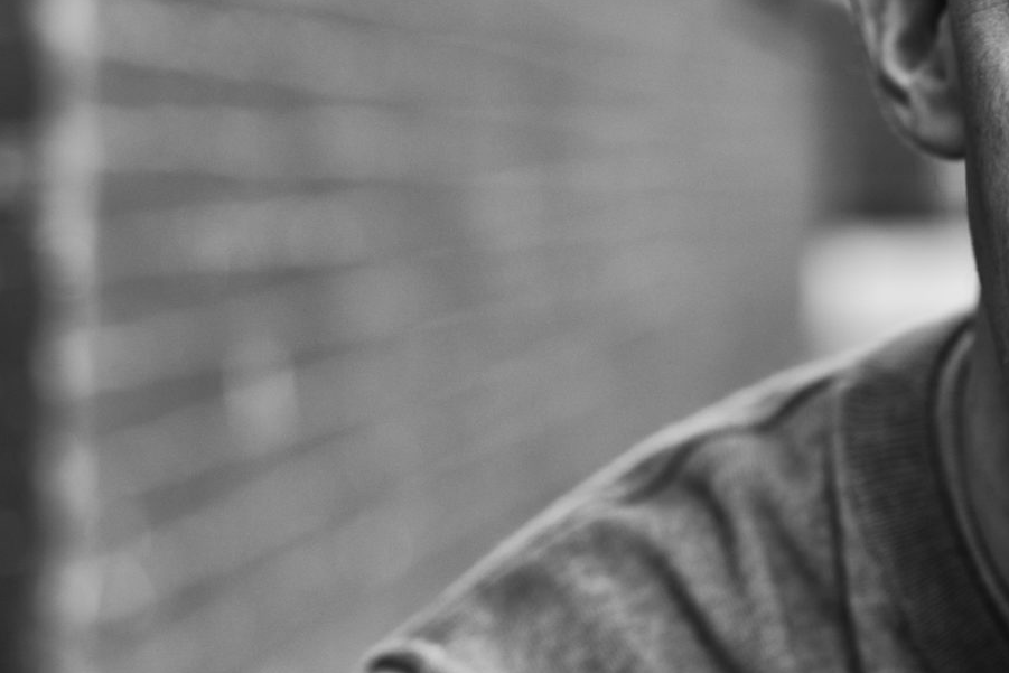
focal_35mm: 142
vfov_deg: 9.7
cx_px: 1110
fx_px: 3980
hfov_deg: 14.1
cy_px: 225
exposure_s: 1/125
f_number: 2.4
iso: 50
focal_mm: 50
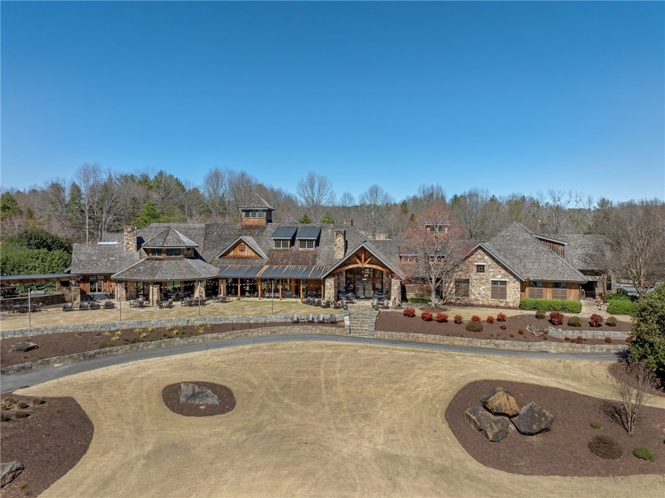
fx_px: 461
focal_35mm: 24
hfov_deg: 71.6
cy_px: 249
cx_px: 332
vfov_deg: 56.7
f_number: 9
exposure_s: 1/320
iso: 100
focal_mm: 12.29
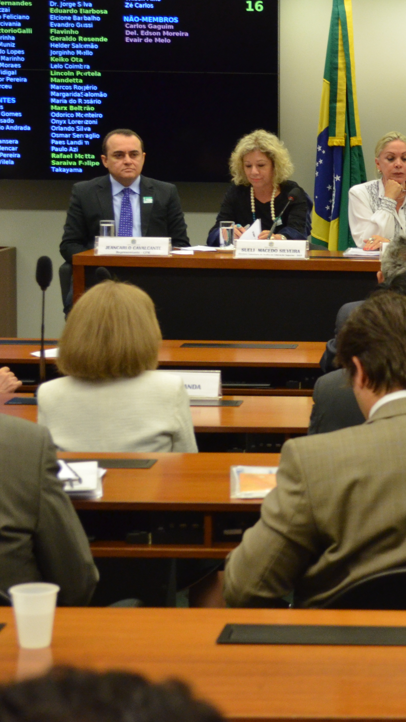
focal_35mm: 109
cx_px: 574
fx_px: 2086
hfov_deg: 10.8
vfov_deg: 19.6
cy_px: 356
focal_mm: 40
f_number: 6.3
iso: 1600
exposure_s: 1/160
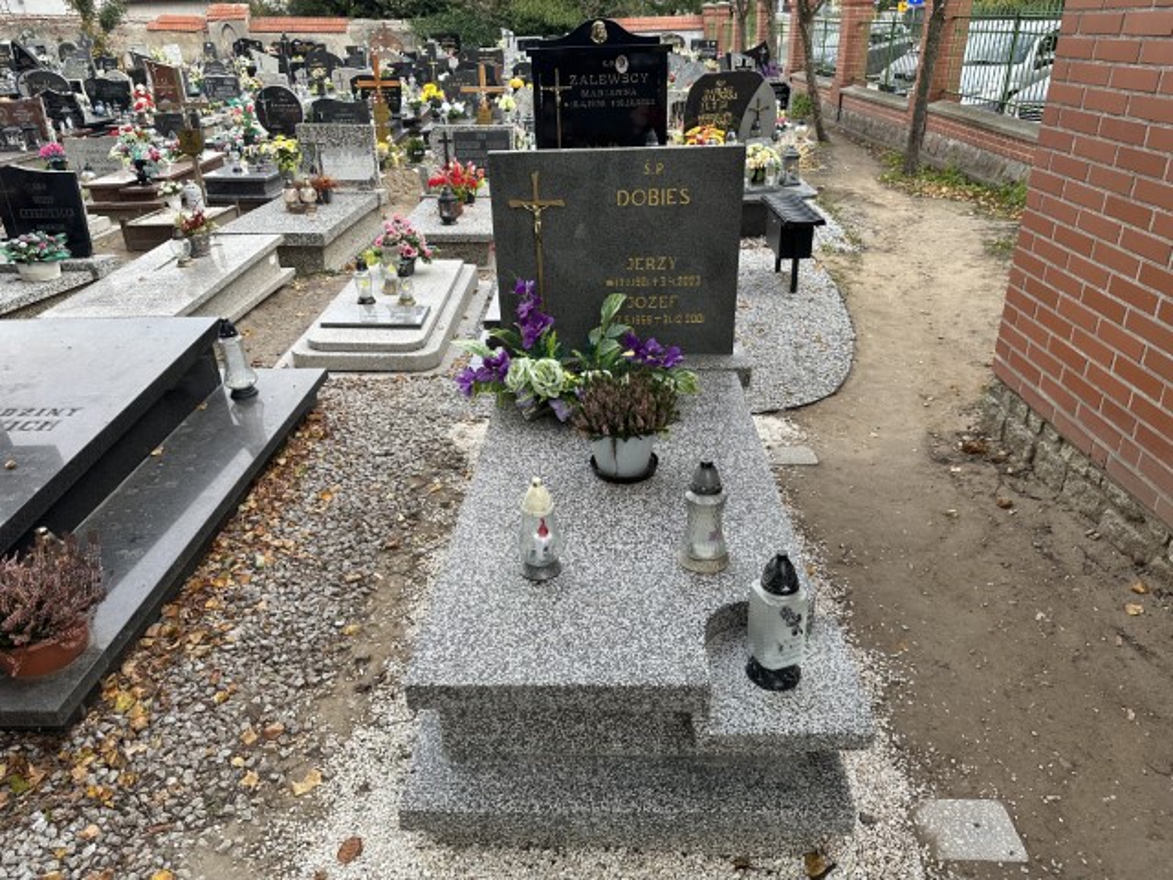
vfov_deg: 56.8
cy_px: 440
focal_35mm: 24
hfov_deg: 71.6
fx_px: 813
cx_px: 586
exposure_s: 1/597
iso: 80
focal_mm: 6.86
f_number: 1.78
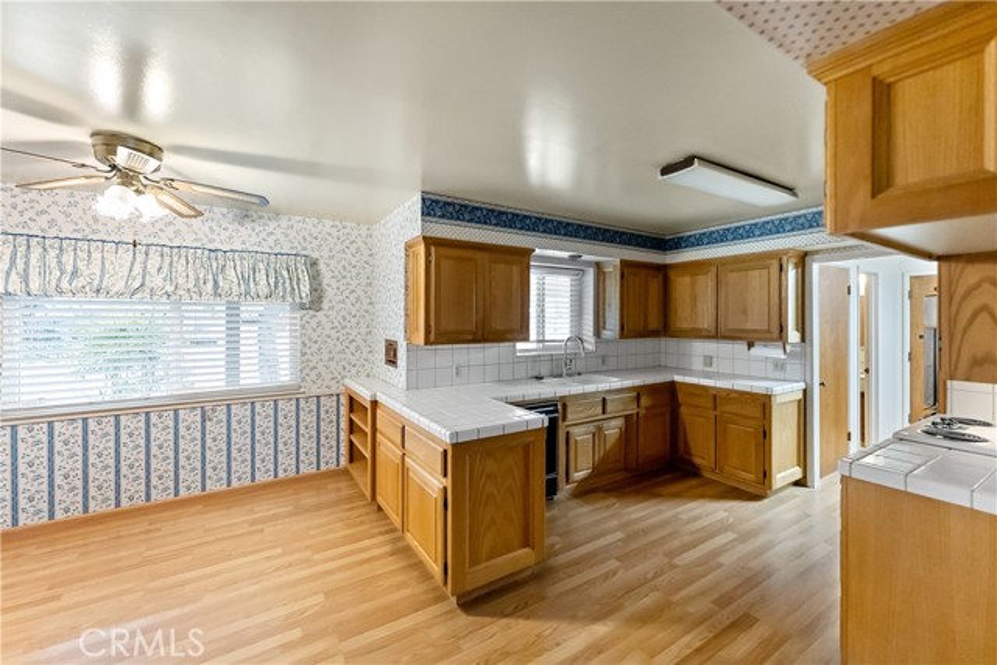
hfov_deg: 104.2
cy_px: 332
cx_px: 498
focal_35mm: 14
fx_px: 388
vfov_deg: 81.2
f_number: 2.8
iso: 3200
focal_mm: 14
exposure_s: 1/160
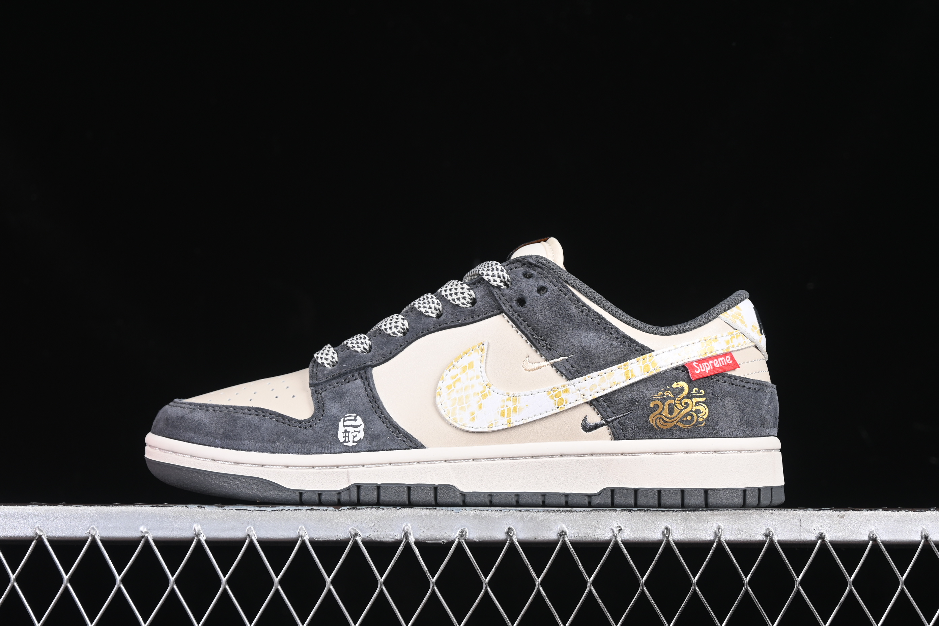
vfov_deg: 18.2
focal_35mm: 75
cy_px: 313
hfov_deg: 27.0
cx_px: 470
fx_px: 1956
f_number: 7.1
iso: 160
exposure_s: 1/80
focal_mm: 50
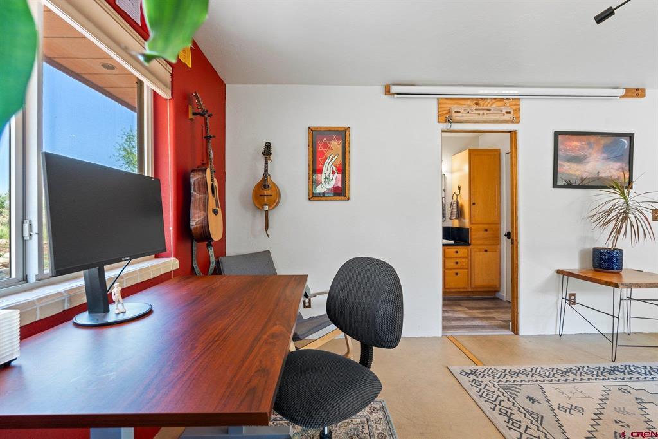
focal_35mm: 16
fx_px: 292
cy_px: 220
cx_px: 329
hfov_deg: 96.8
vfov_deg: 73.7
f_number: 8
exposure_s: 1/15
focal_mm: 16
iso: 400
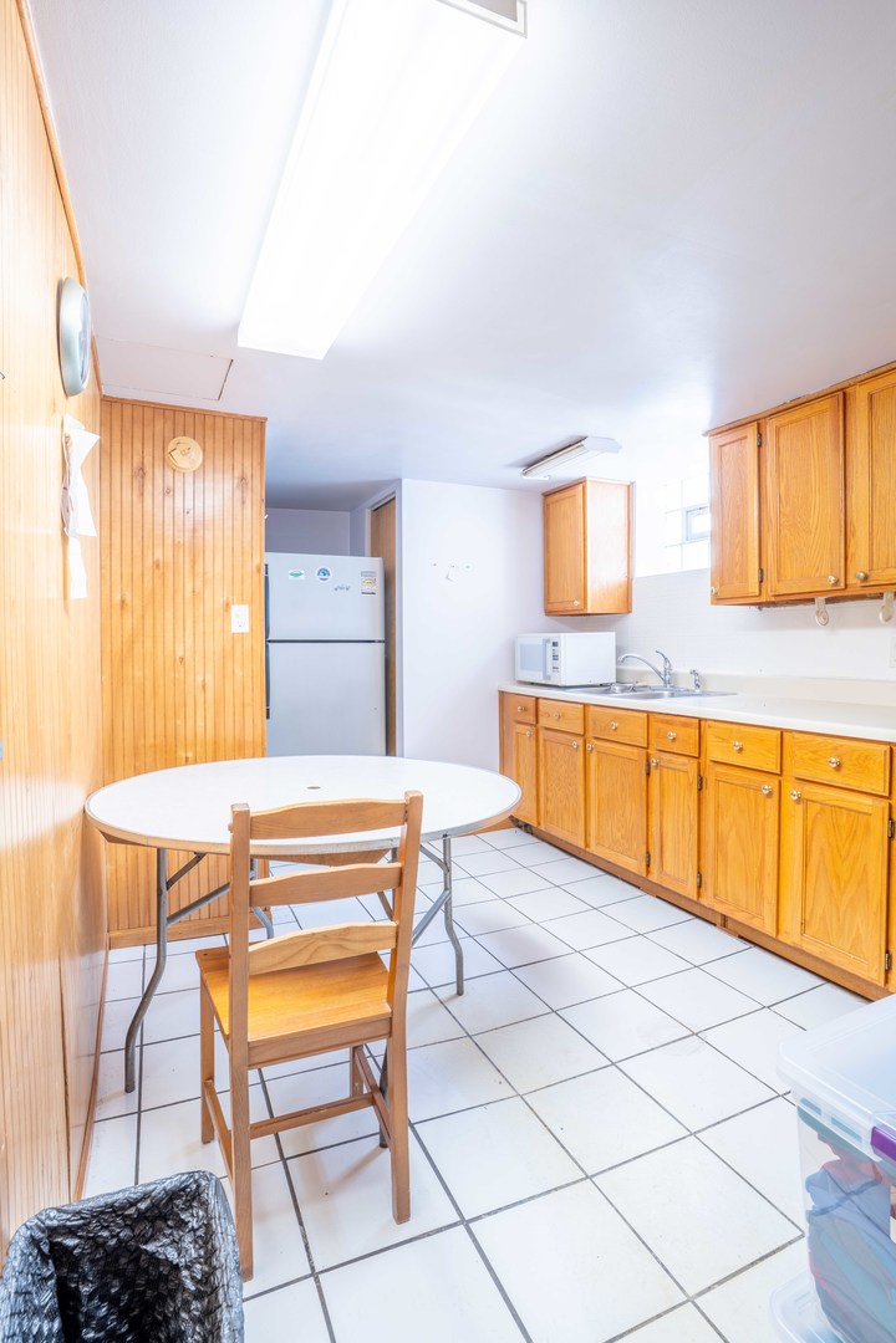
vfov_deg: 93.3
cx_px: 448
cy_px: 672
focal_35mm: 17
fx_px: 635
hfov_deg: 70.4
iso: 160
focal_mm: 17
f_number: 8
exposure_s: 1/10
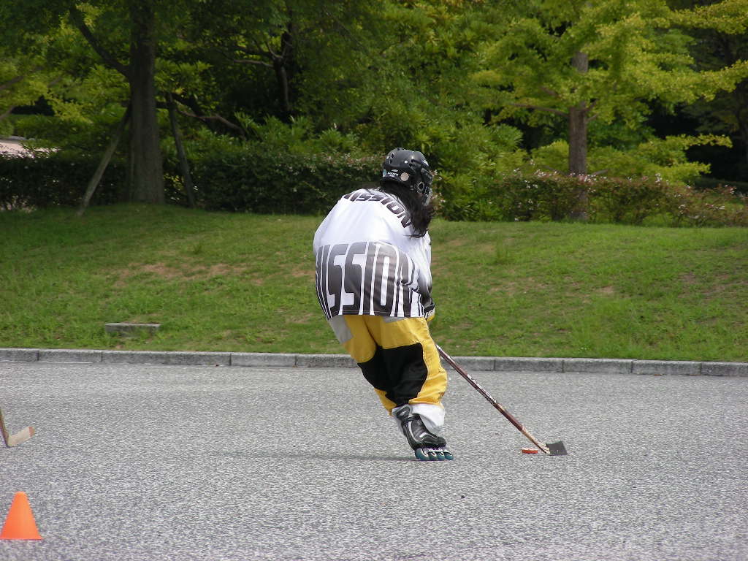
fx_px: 6677
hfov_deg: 6.4
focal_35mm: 309
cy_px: 280
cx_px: 374
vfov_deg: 4.8
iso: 50
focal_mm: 51.6
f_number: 4
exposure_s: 1/383
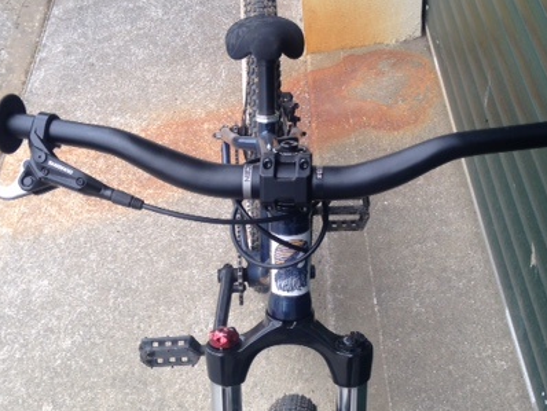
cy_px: 261
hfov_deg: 36.1
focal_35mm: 53
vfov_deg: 27.4
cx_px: 308
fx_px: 838
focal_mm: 4.12
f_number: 2.4
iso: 50
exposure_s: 1/328
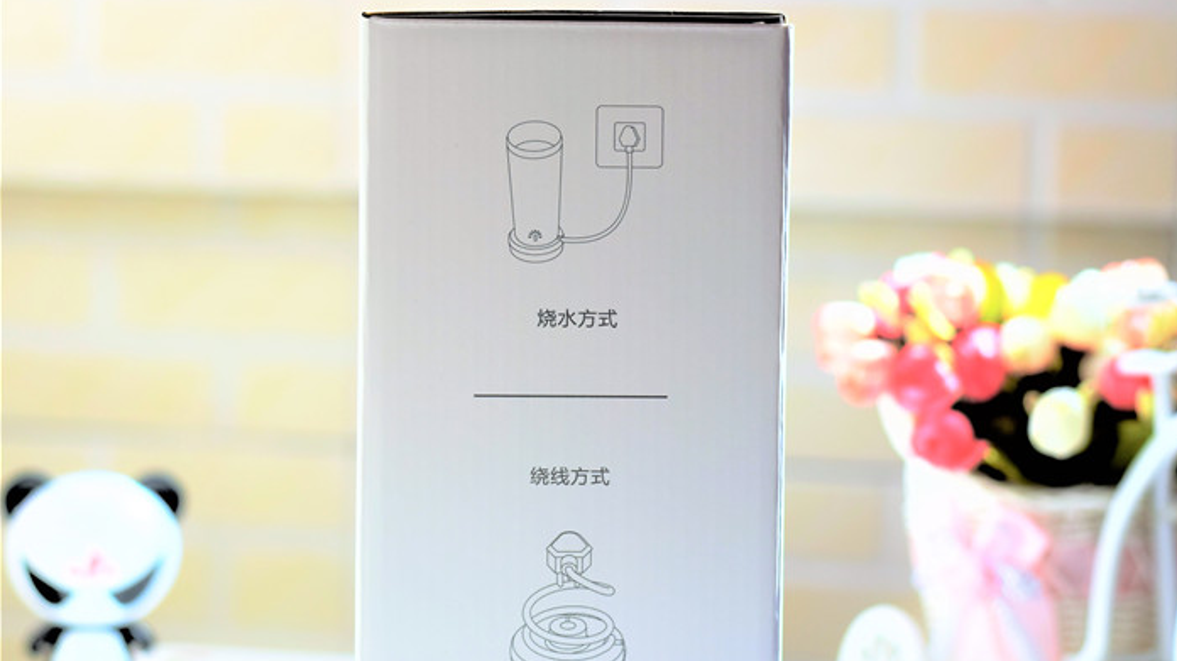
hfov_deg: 26.9
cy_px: 314
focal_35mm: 79
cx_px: 590
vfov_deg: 15.3
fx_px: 2465
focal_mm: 50
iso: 200
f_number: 2.8
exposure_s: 1/640
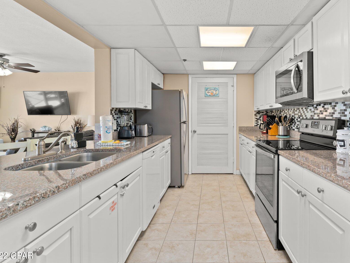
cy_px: 116
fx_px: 197
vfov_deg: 67.1
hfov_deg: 82.0
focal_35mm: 20
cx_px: 212
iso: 400
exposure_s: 1/13
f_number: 8
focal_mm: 15.4
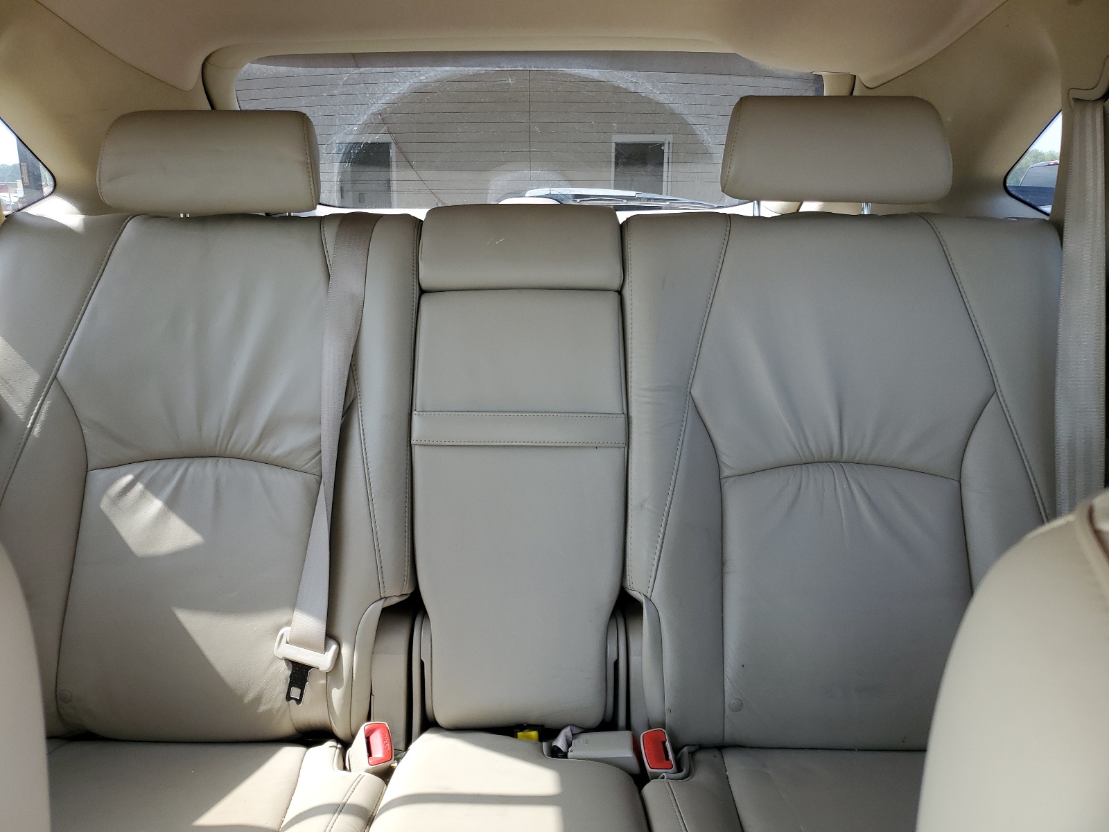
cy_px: 416
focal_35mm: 26
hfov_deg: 67.3
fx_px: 833
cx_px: 554
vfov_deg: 53.1
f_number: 1.5
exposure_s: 1/139
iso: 50
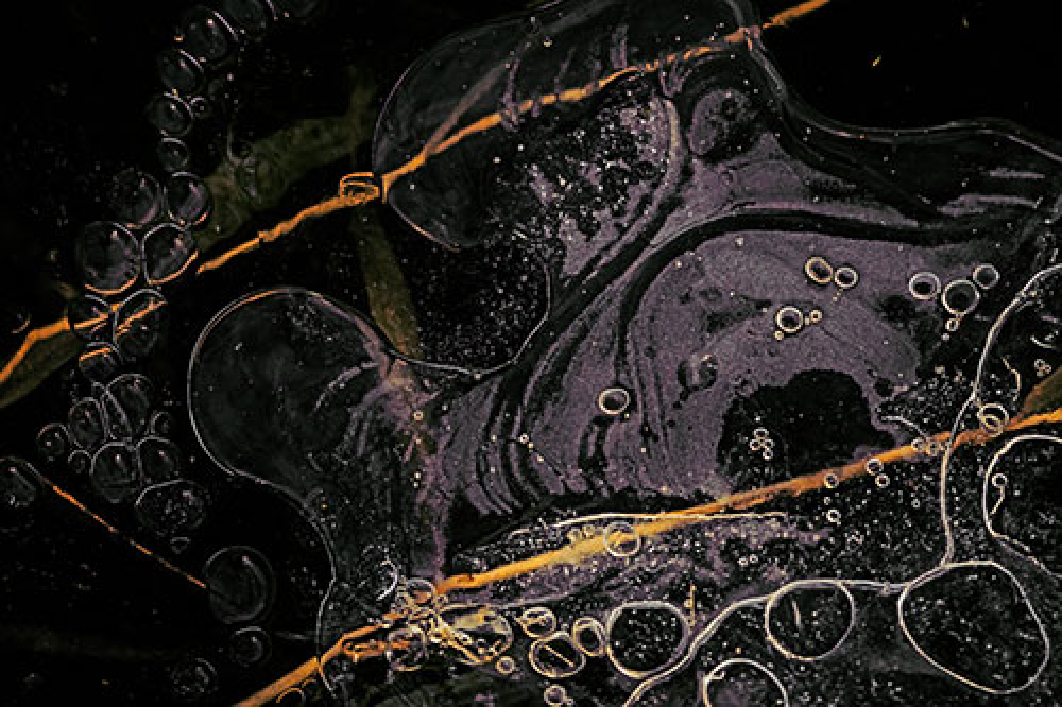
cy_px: 354
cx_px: 531
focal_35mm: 210
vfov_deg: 6.5
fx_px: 6193
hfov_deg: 9.8
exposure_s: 1/1250
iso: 1000
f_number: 6.3
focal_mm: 210
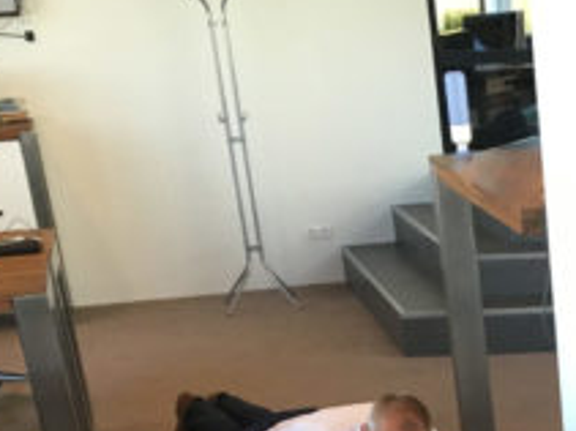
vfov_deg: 16.0
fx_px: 1430
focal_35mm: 86
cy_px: 604
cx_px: 703
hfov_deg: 21.1
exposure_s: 1/33
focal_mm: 4.15
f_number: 2.2
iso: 64
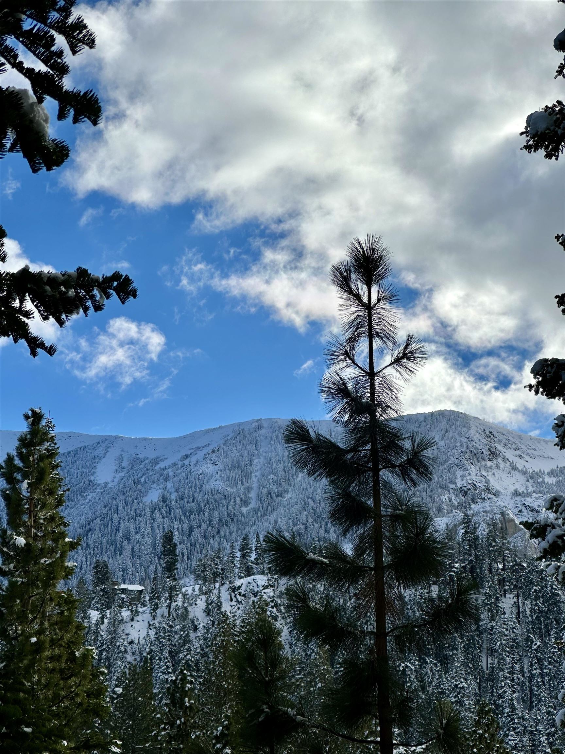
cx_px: 282
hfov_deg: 19.1
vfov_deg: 25.3
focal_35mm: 77
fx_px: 1676
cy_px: 377
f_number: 2.8
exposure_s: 1/2538
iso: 32
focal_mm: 9
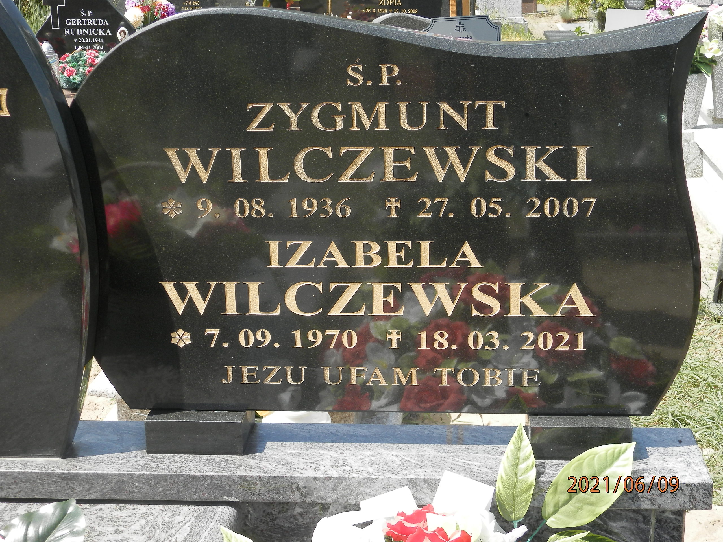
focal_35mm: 55
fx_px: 1149
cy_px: 271
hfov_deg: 34.9
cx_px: 362
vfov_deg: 26.6
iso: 80
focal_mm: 9.9
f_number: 3.8
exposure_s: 1/320
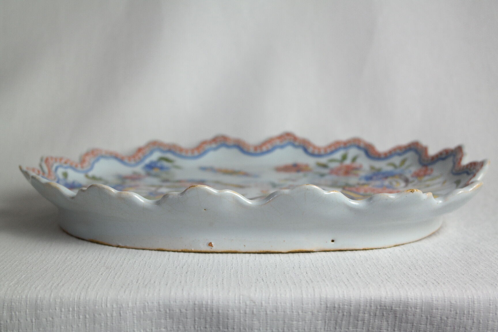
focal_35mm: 53
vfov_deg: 25.5
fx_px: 733
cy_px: 166
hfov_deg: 37.5
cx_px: 249
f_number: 4.5
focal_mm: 35
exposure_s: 1/60
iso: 200
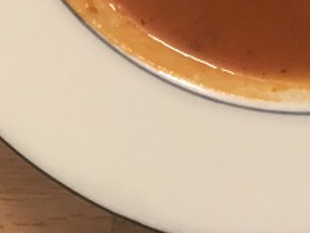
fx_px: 968
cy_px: -207
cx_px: 401
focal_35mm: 108
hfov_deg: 17.1
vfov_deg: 12.4
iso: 80
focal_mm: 3.99
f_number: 1.8
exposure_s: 1/5
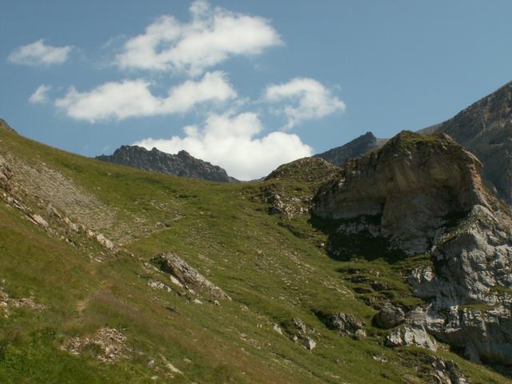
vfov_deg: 25.2
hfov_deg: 33.2
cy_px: 192
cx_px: 256
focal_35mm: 58
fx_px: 858
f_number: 8
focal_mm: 9.67
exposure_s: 1/200
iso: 50
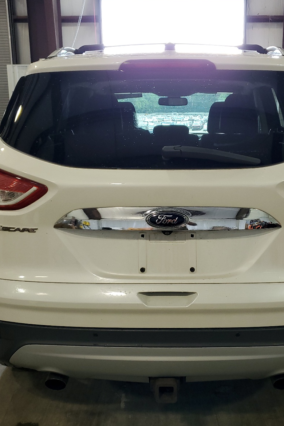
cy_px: 215
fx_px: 438
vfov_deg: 51.9
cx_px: 167
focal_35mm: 37
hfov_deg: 35.9
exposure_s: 1/60.2
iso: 82
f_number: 1.5
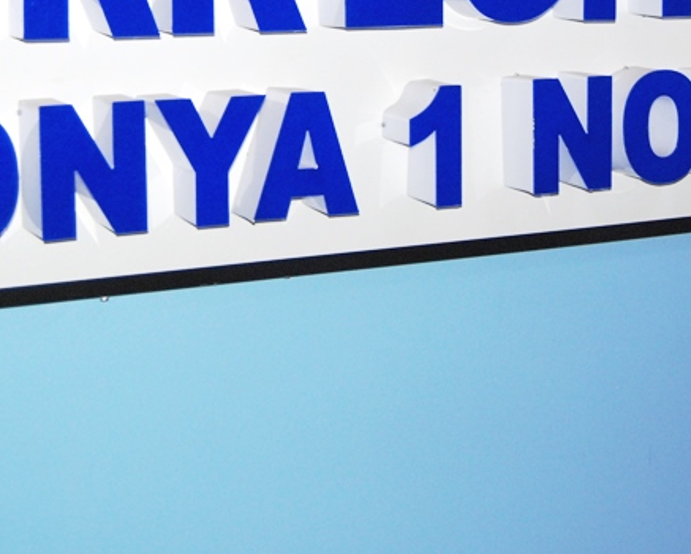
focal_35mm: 74
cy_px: 9
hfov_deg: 25.5
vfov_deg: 20.1
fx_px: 1514
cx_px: 475
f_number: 4
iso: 400
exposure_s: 1/60
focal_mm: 20
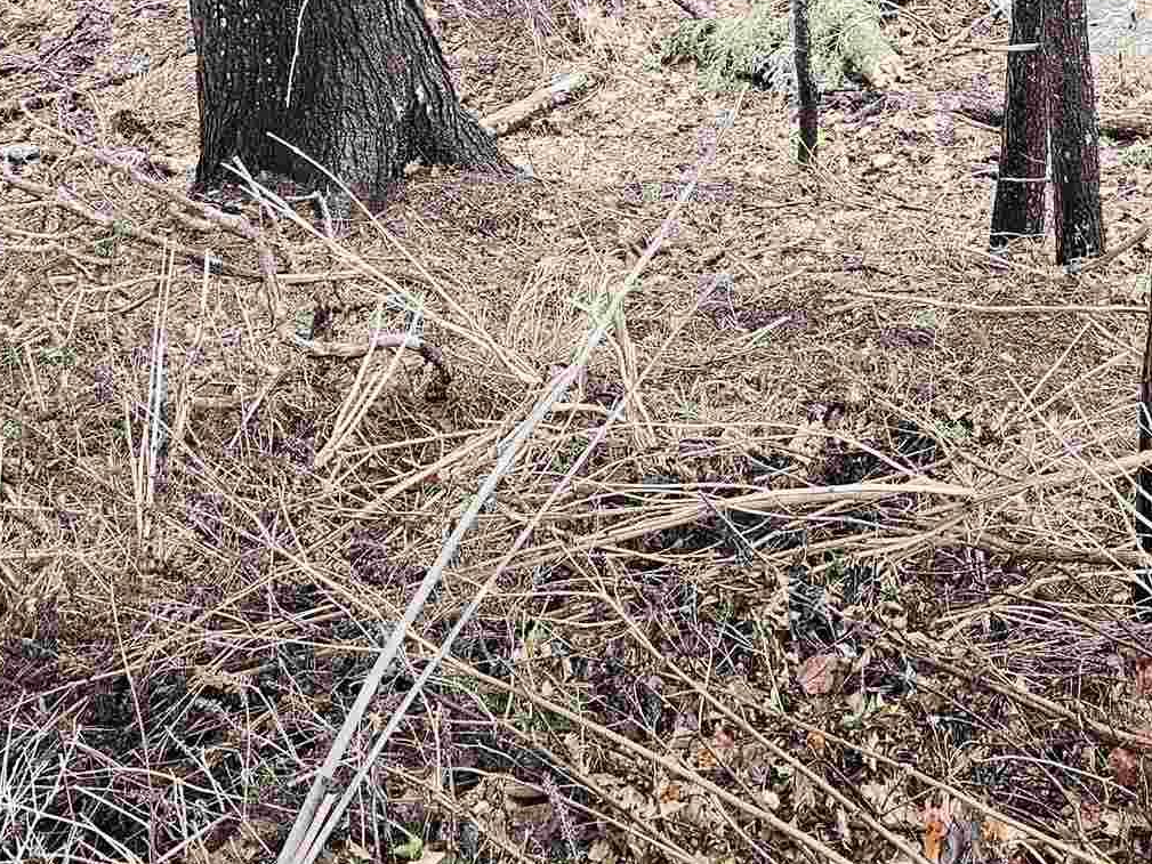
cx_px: 1008
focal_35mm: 70
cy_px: -292
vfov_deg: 19.3
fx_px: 2330
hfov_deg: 26.9
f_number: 1.7
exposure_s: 1/120
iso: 100
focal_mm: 6.3
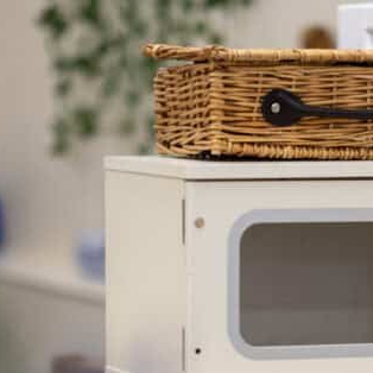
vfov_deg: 7.4
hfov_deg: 7.5
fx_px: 2840
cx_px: 374
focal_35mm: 233
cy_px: 456
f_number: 1.6
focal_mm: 56
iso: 125
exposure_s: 1/100
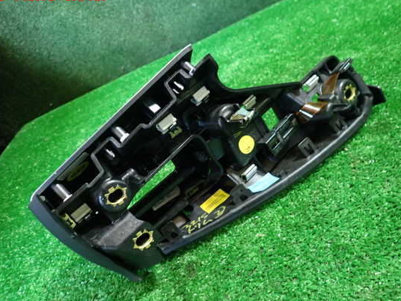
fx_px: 324
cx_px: 194
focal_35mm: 28
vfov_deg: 49.7
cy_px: 155
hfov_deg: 63.4
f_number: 2
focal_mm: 4.5
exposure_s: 1/30
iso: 320
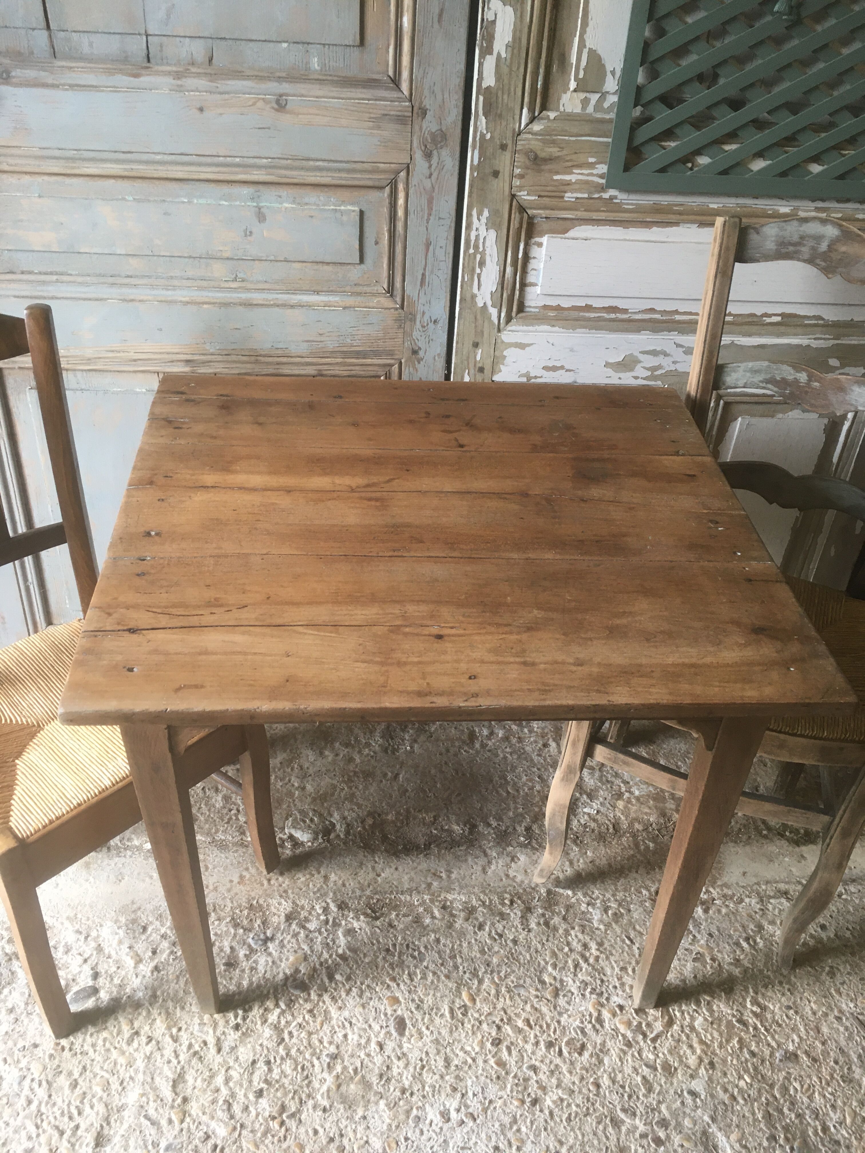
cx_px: 432
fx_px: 966
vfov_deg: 61.7
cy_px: 576
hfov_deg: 48.2
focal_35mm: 29
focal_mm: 4.15
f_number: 2.2
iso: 50
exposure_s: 1/33
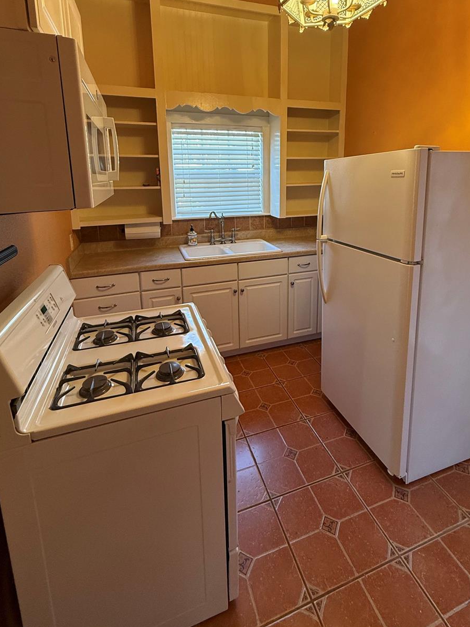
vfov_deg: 86.2
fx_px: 326
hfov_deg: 71.4
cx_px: 258
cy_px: 239
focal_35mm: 18
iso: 250
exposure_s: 1/120
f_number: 2.2
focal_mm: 2.22
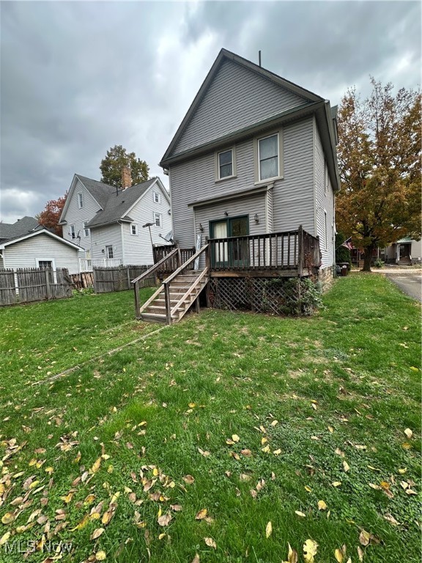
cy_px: 282
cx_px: 211
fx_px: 228
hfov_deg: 85.7
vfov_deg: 102.1
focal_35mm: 14
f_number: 2.2
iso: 40
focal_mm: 2.22
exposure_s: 1/180
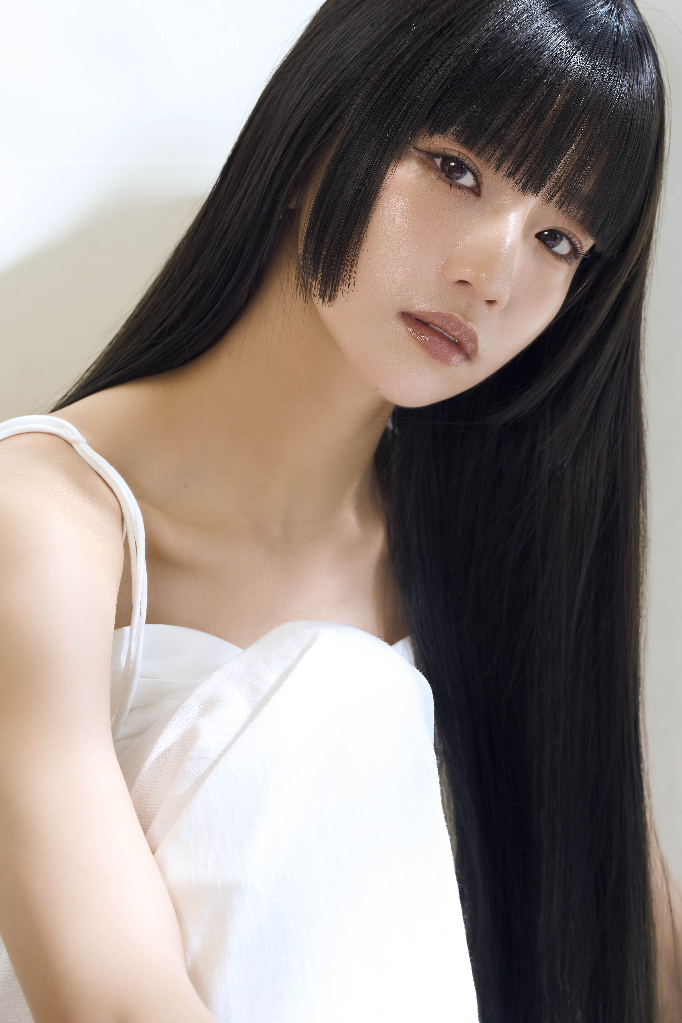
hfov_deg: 10.7
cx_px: 341
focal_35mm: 128
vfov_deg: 16.0
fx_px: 3637
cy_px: 512
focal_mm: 128
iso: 640
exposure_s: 1/160
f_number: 8
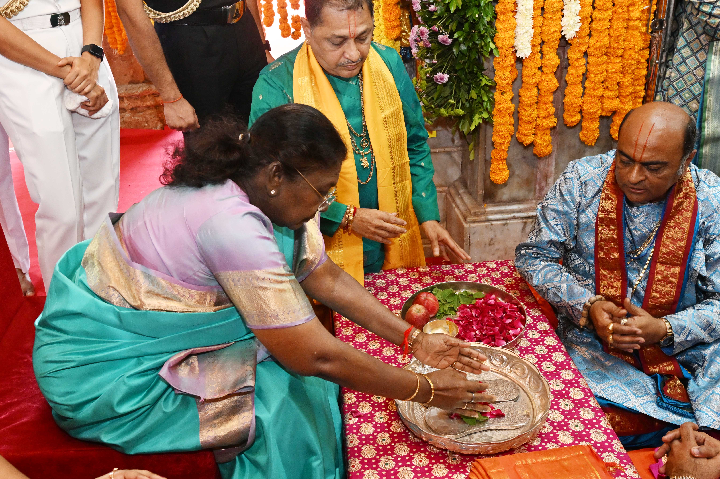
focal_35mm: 33
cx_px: 360
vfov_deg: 40.0
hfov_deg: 57.2
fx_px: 660
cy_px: 240
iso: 3200
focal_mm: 22
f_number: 5.6
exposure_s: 1/125
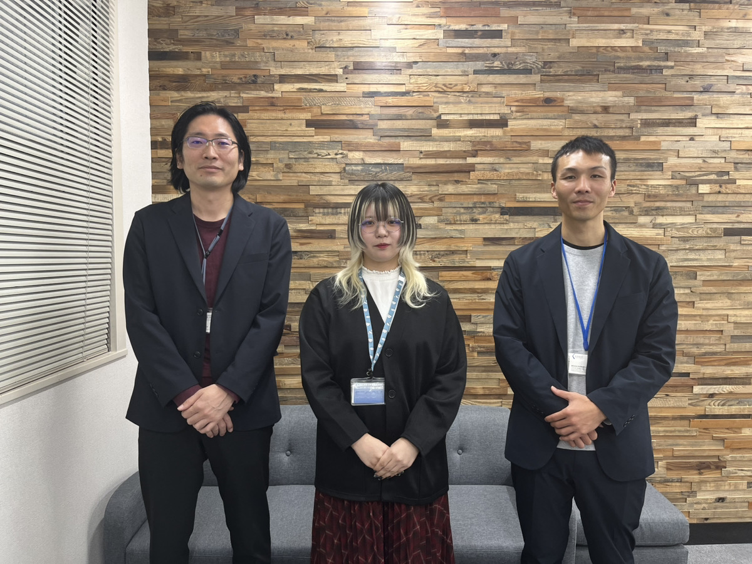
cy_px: 282
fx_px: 565
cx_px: 376
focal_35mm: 26
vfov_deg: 53.1
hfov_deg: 67.3
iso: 100
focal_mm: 5.1
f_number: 1.6
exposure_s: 1/100
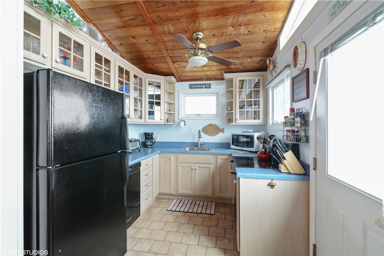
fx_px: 171
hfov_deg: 96.7
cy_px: 128
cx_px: 192
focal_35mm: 16
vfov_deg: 73.8
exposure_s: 1/1.67
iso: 200
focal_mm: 16
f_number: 8
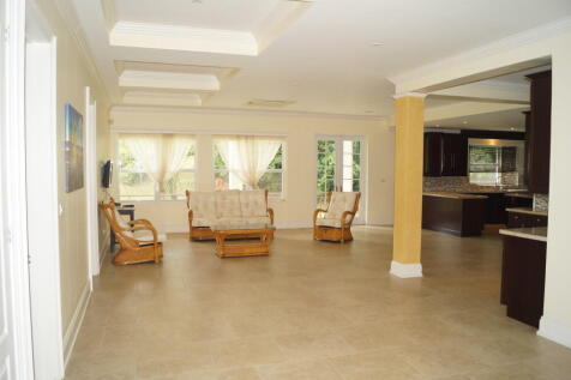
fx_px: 428
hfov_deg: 67.4
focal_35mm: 27
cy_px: 190
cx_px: 286
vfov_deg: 47.9
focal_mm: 18
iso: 250
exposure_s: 1/60
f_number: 4
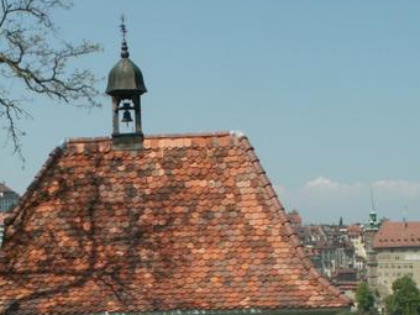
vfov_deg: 18.0
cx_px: 132
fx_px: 983
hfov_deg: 24.0
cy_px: 266
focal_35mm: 81
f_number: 8
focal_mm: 7.22
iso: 50
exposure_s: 1/160
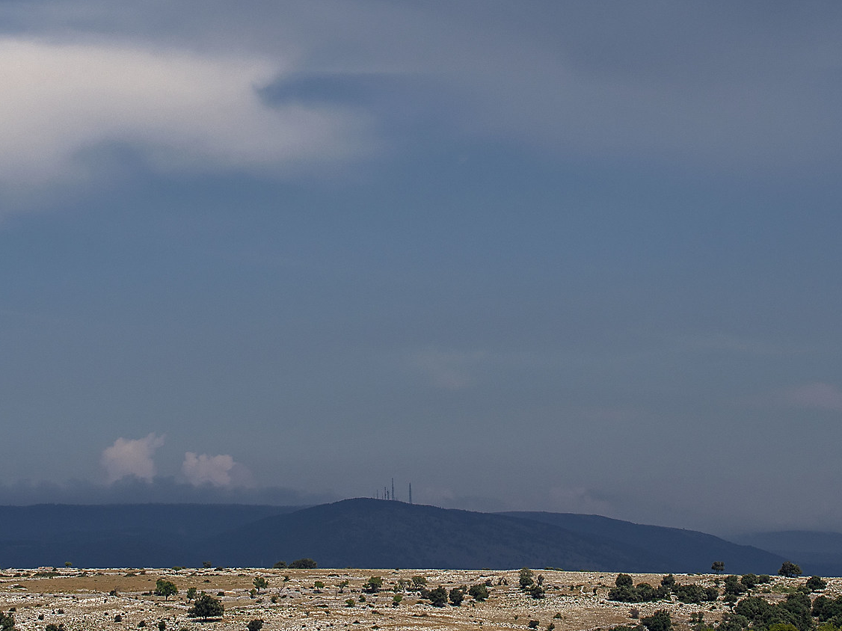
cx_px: 561
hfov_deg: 16.0
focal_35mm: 123
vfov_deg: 11.9
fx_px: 2991
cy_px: 35
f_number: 11
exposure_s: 1/250
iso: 100
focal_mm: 40
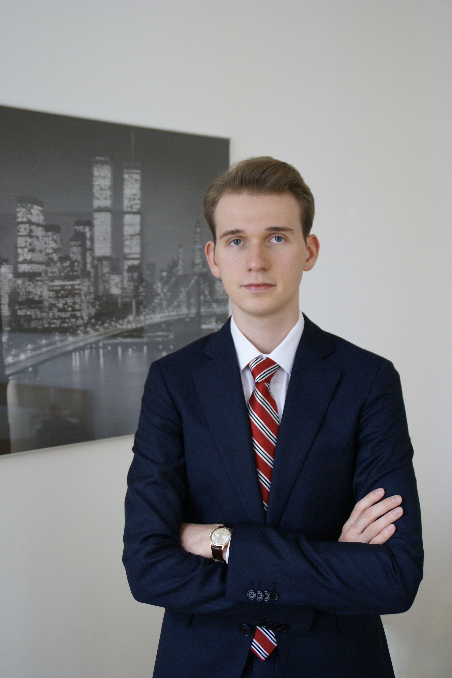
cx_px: 225
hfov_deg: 25.3
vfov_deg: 37.2
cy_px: 338
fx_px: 1008
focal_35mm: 54
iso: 400
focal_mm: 35
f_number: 4
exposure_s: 1/40
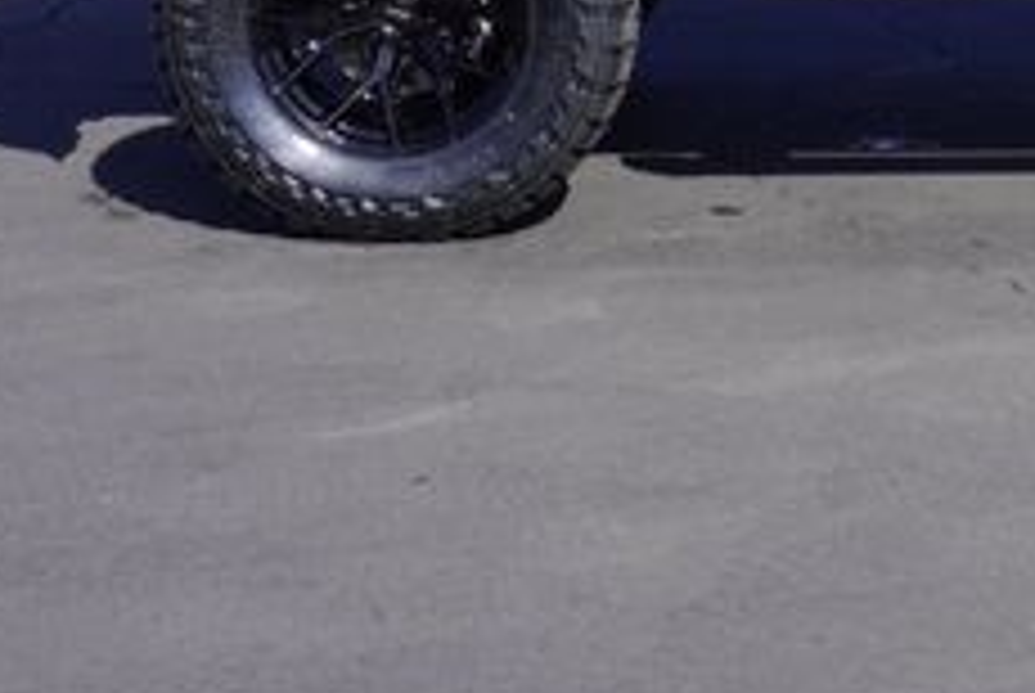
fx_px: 3725
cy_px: -153
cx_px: 1336
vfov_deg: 10.4
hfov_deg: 15.1
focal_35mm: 129
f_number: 11
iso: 100
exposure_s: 1/125
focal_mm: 31
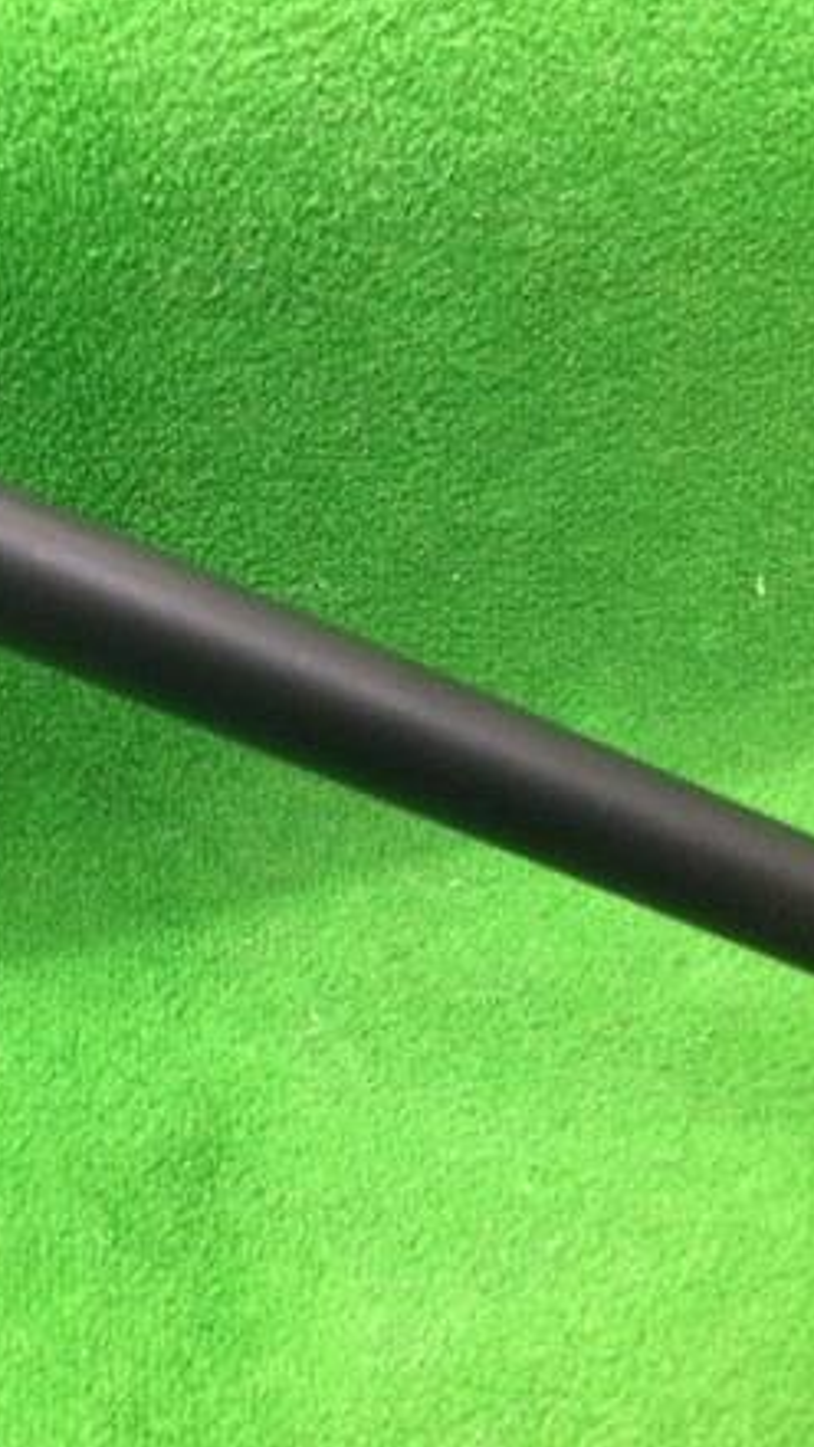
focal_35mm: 49
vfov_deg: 42.1
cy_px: 715
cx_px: 266
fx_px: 1881
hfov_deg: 24.3
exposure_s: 1/30
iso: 200
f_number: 2.4
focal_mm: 3.3
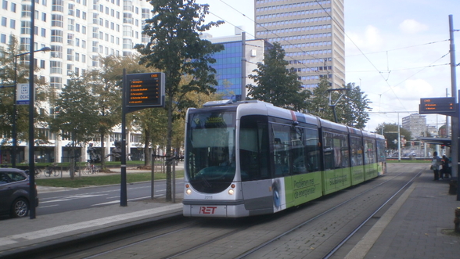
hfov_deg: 50.5
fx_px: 488
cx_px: 231
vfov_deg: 29.6
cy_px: 161
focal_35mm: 40
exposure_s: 1/400
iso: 100
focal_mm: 6.3
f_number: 4.6
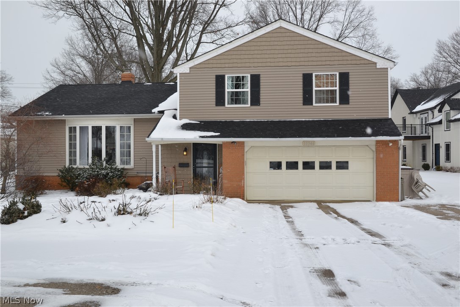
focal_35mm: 36
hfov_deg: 53.1
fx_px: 460
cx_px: 230
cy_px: 154
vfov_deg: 36.9
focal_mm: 24
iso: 100
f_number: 8
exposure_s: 1/250
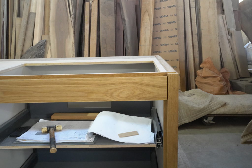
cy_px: 84
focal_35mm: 35
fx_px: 245
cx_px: 126
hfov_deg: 54.4
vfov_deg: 37.9
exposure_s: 1/15
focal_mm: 35
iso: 10000
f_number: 20
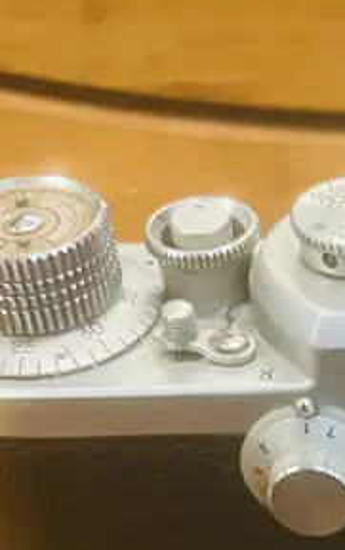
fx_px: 1577
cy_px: 847
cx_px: 518
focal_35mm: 105
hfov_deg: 11.9
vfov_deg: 17.6
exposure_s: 1/50
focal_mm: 3.99
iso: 320
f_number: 1.8
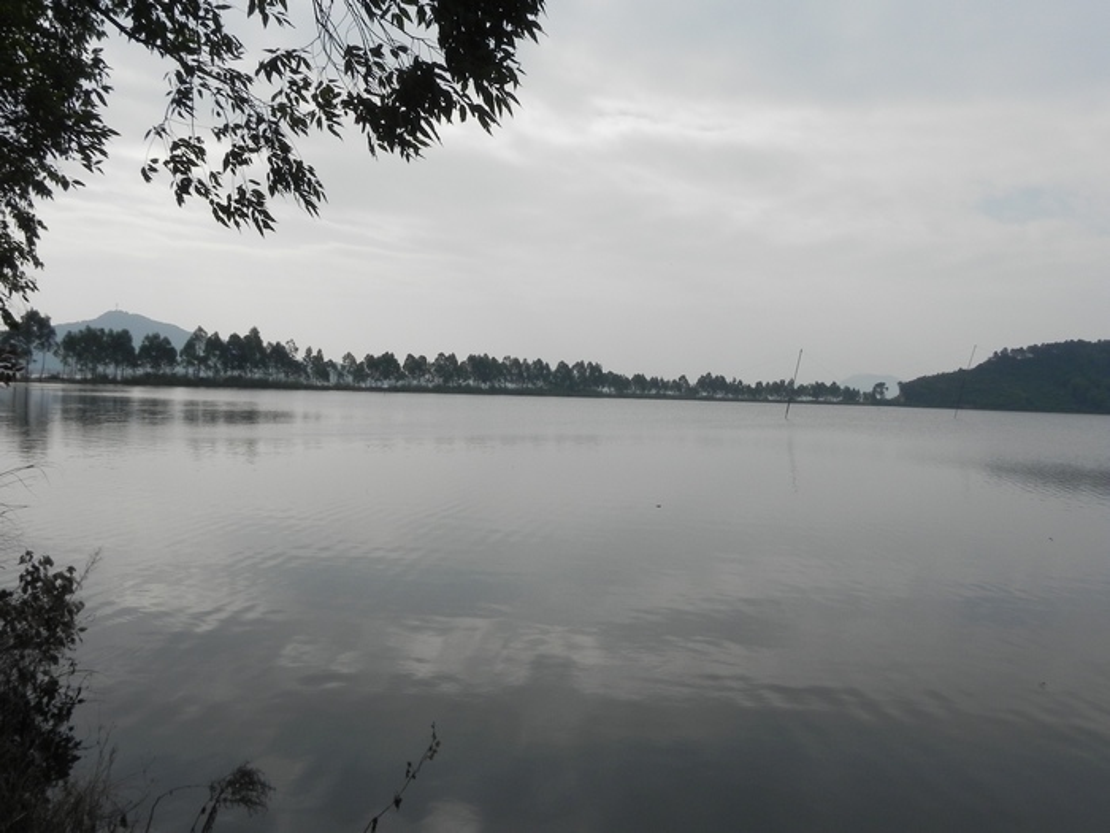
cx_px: 555
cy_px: 416
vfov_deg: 42.9
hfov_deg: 55.4
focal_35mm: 33
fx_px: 1058
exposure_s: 1/393
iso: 160
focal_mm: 5.9
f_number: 8
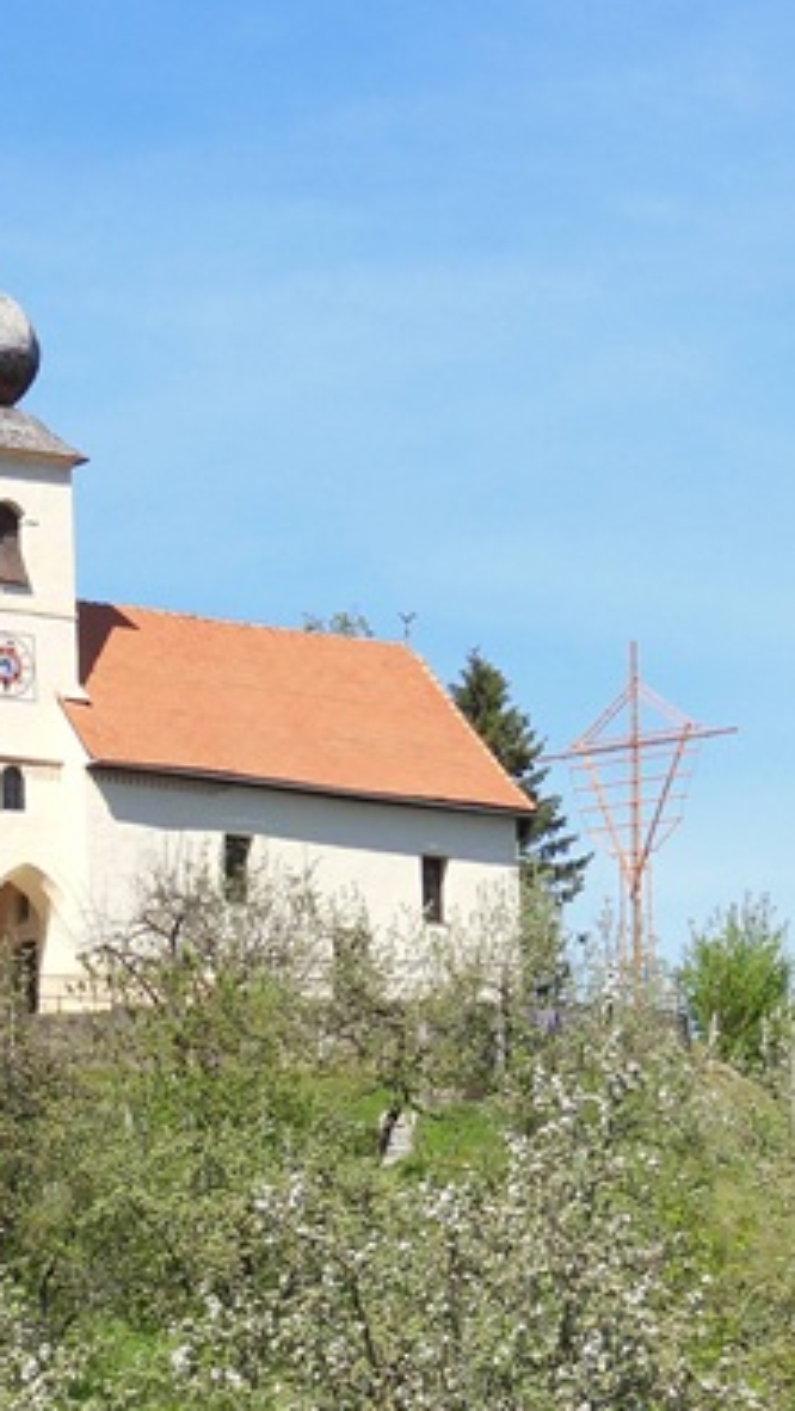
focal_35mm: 134
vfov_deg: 15.7
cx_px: 57
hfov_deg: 9.0
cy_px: 1400
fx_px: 5015
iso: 100
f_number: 3.5
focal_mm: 10.7
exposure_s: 1/1600
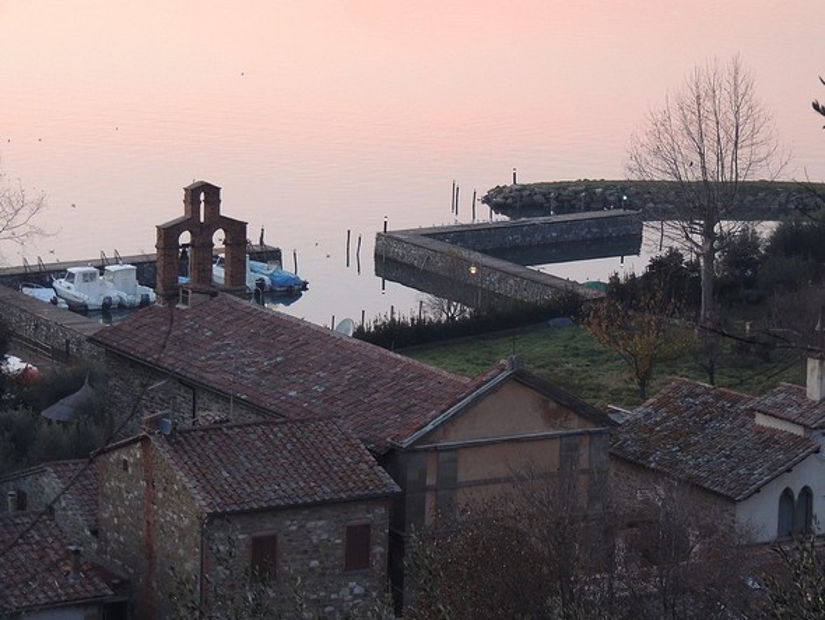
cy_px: 310
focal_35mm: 145
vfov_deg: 10.2
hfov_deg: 13.6
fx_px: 3457
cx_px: 412
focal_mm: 25.8
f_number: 4.4
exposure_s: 1/40
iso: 400
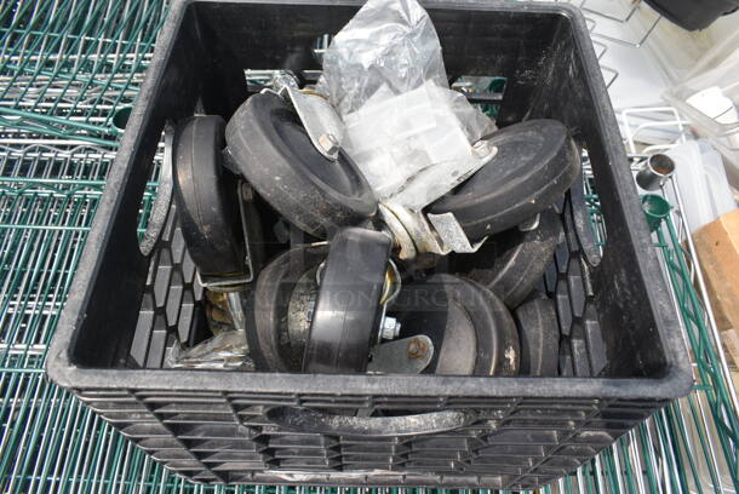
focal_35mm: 27
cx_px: 370
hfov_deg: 67.3
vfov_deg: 48.0
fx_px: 555
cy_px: 247
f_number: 7.1
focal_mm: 18
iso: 200
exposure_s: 1/400
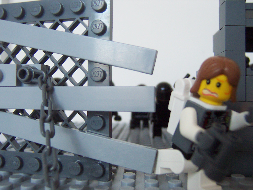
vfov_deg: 39.7
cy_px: 95
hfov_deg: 51.4
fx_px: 263
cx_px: 126
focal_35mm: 36
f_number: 2.8
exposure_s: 1/20
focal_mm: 5.6
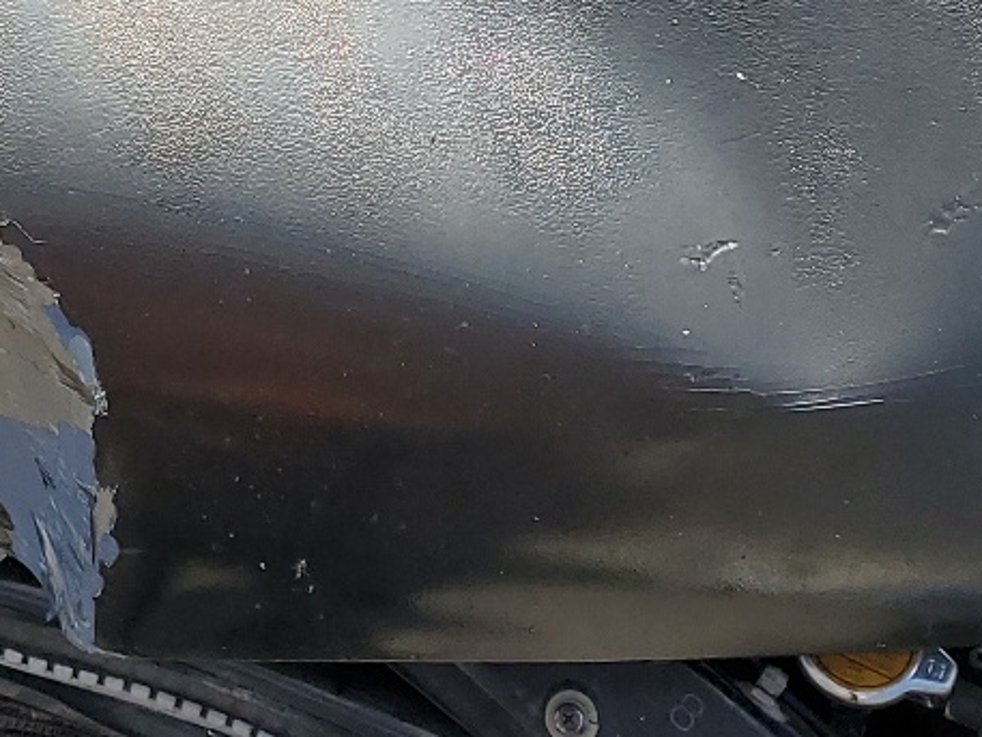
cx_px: 170
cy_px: -301
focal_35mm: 91
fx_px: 2582
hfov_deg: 21.2
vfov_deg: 15.3
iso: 50
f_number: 1.5
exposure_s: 1/3333
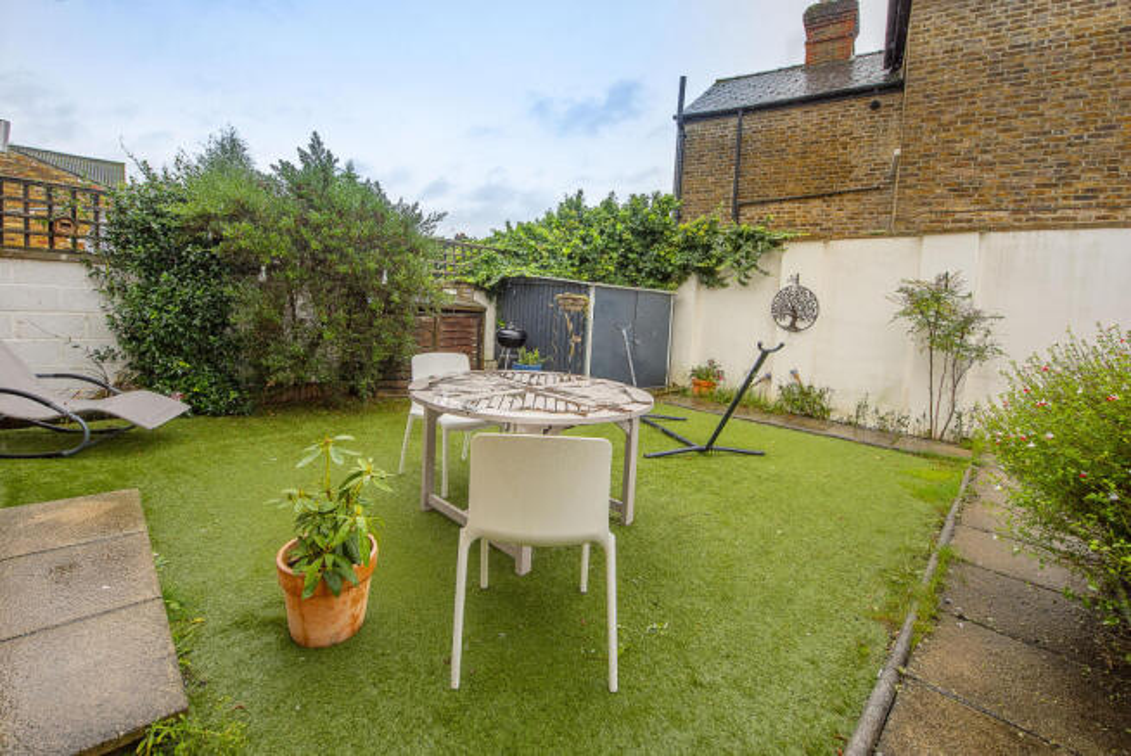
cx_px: 566
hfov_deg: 104.2
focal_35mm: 14
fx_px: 440
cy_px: 378
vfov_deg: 81.3
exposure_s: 1/400
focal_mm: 14
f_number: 5.6
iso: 400
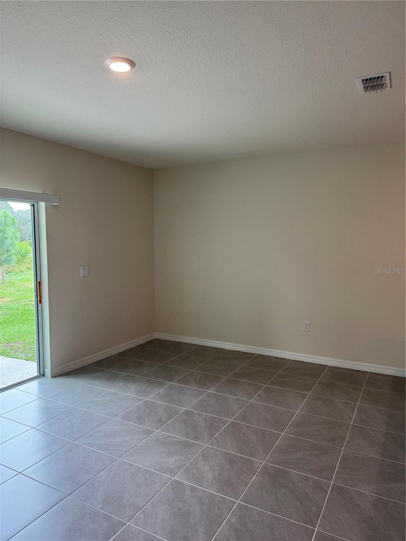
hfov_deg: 56.8
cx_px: 203
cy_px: 270
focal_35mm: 24
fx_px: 375
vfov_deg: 71.6
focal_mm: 6.76
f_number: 1.78
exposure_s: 1/120
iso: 80
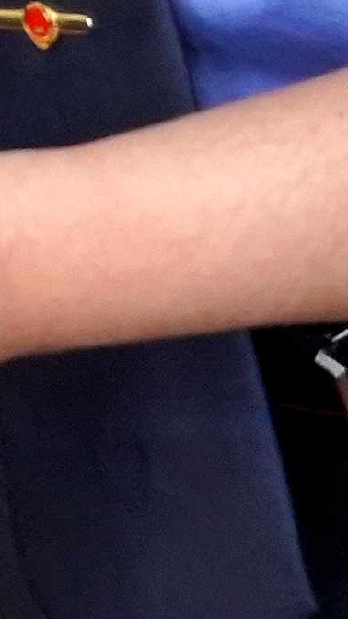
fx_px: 3986
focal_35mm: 243
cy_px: -657
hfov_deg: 4.5
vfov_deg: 8.4
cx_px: -1210
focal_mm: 26
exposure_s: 1/200
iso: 4000
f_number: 5
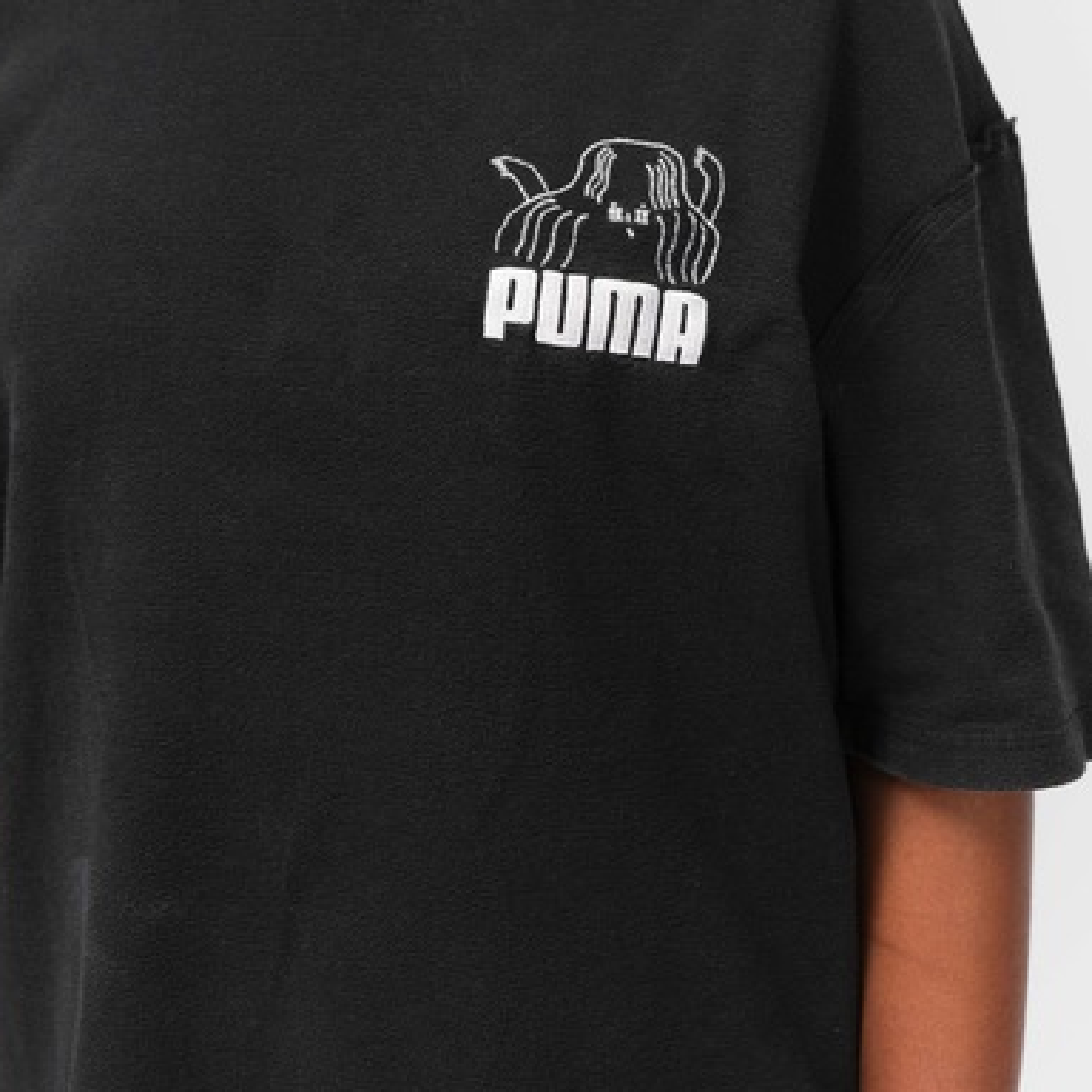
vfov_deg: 26.4
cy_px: 398
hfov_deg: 26.5
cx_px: 543
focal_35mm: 65
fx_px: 2320
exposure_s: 1/50
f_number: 3.6
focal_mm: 32.9
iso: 320
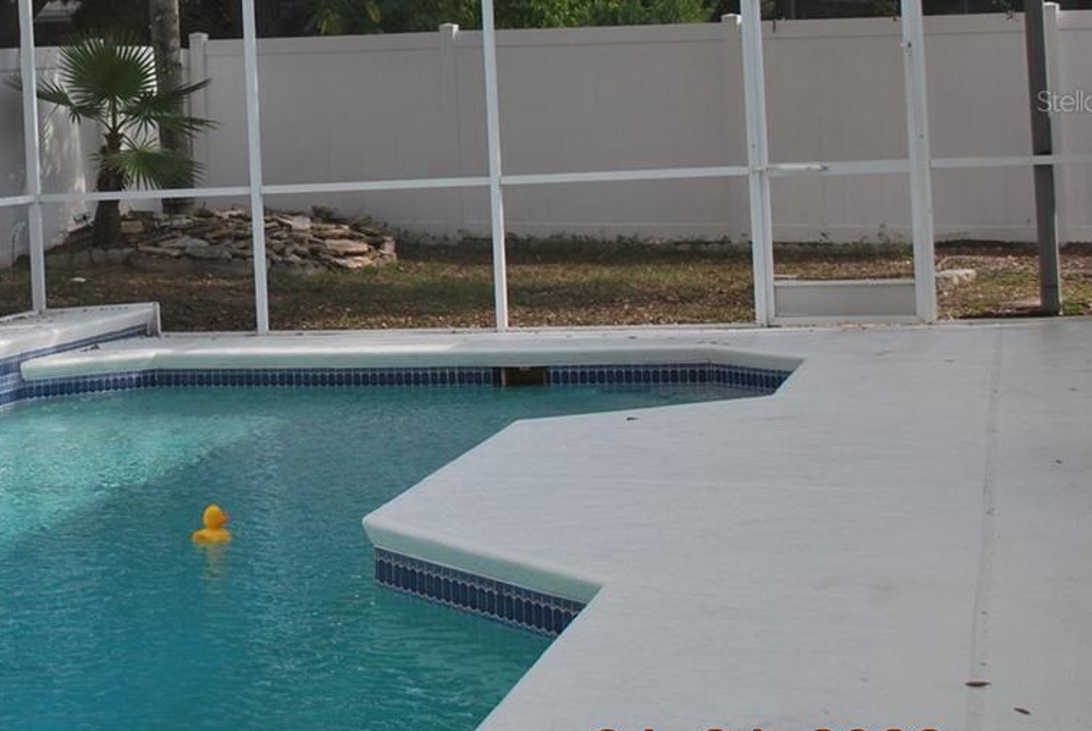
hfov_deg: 25.4
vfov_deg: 17.8
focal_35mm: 76
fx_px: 2307
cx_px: 13
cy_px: 101
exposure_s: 1/160
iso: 100
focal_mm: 24
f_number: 6.3
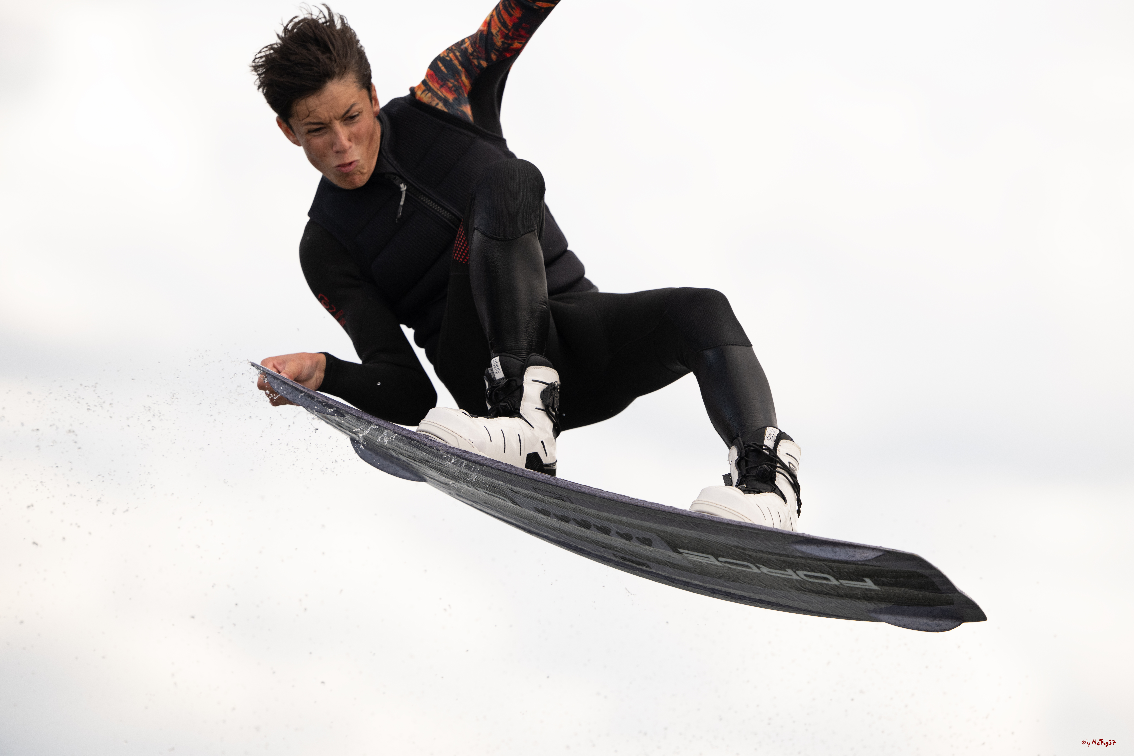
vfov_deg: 3.4
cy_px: 378
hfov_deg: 5.2
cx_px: 567
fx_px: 12599
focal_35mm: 400
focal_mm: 400
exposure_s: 1/2000
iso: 500
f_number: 4.5
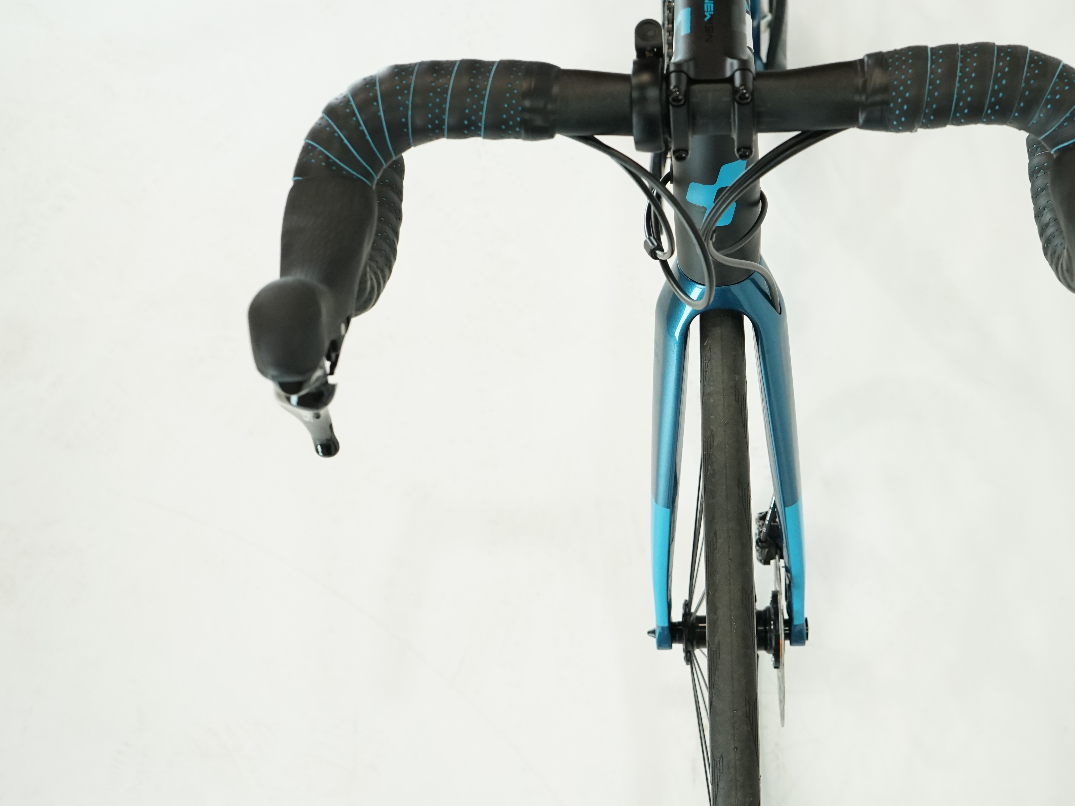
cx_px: 704
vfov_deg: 30.9
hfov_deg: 40.0
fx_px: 1460
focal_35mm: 47
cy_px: 432
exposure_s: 1/200
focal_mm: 36
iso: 1600
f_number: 5.6
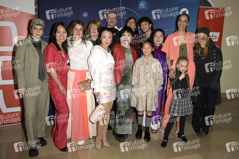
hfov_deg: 60.3
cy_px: 80
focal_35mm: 31
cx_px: 120
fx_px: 206
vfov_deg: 42.3
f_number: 5.6
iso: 640
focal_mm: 31
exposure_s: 1/250
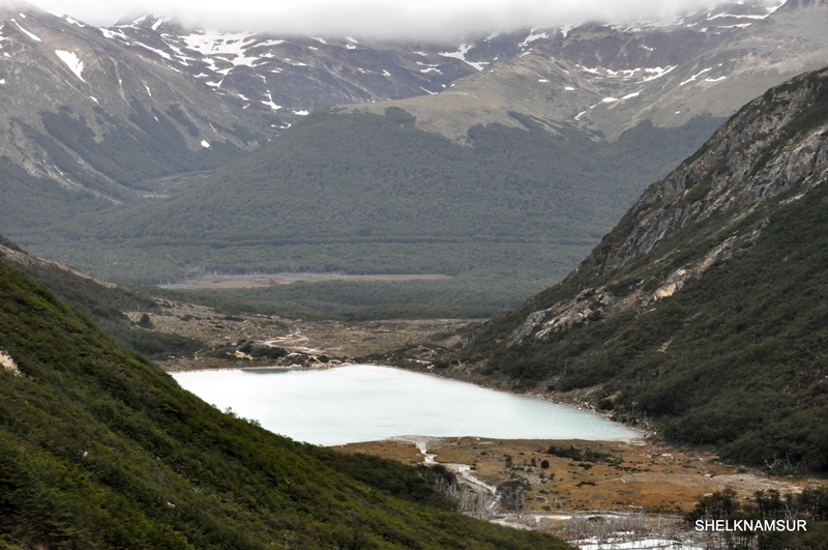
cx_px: 414
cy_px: 275
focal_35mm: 99
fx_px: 2274
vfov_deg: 13.8
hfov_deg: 20.6
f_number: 14
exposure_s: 1/800
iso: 3200
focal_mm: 66
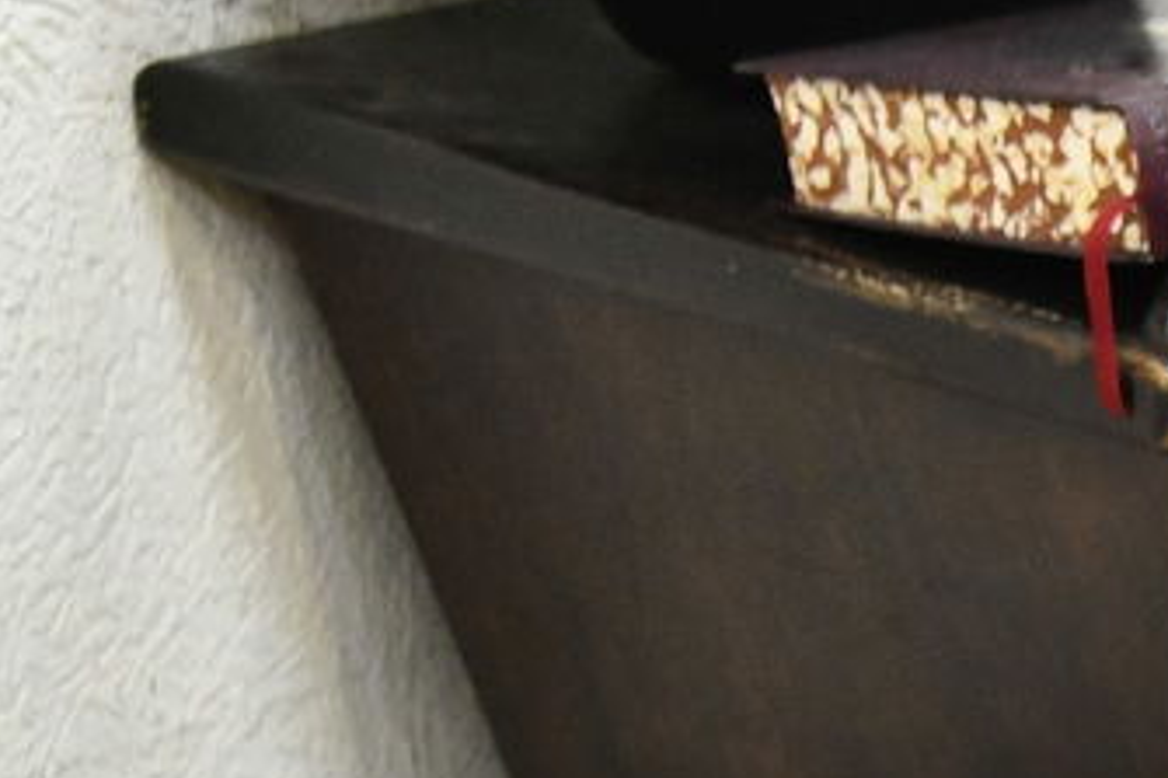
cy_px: 1338
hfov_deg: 7.6
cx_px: 2322
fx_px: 8399
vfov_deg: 5.2
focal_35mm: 259
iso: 3200
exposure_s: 1/200
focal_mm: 62
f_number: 5.6
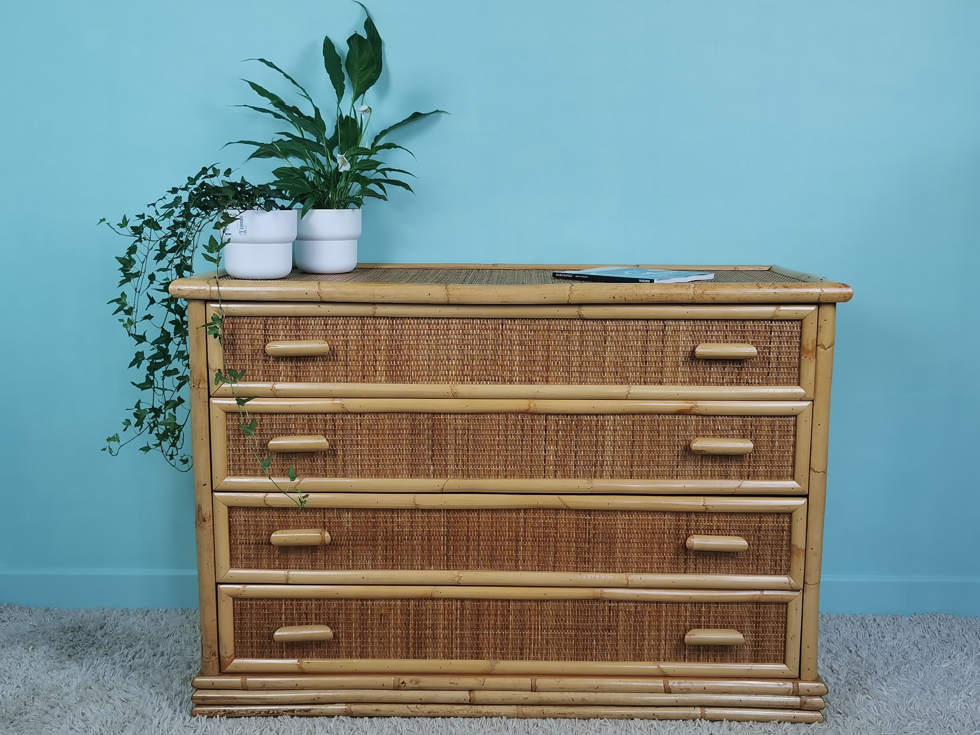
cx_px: 490
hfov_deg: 49.0
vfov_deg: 37.7
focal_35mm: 38
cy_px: 368
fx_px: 1076
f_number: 1.8
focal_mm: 5.58
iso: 50
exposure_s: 1/100
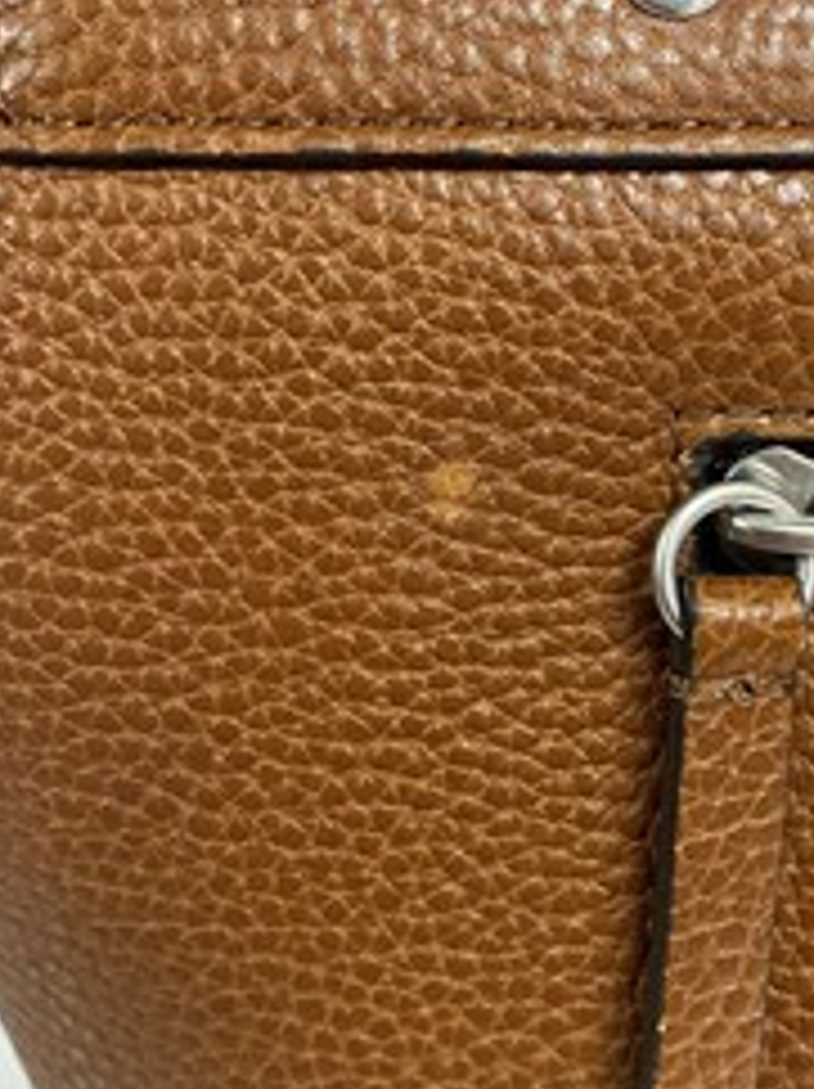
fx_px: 1351
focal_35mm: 43
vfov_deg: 43.9
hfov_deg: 32.7
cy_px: 540
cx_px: 639
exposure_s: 1/50
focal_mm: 4.25
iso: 400
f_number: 1.8
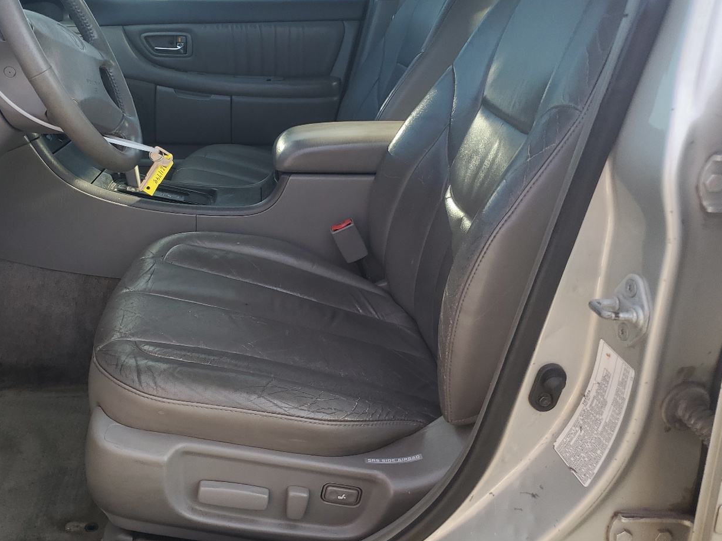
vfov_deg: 41.5
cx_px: 263
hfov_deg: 53.3
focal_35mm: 34
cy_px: 207
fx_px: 709
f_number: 1.5
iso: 50
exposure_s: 1/476
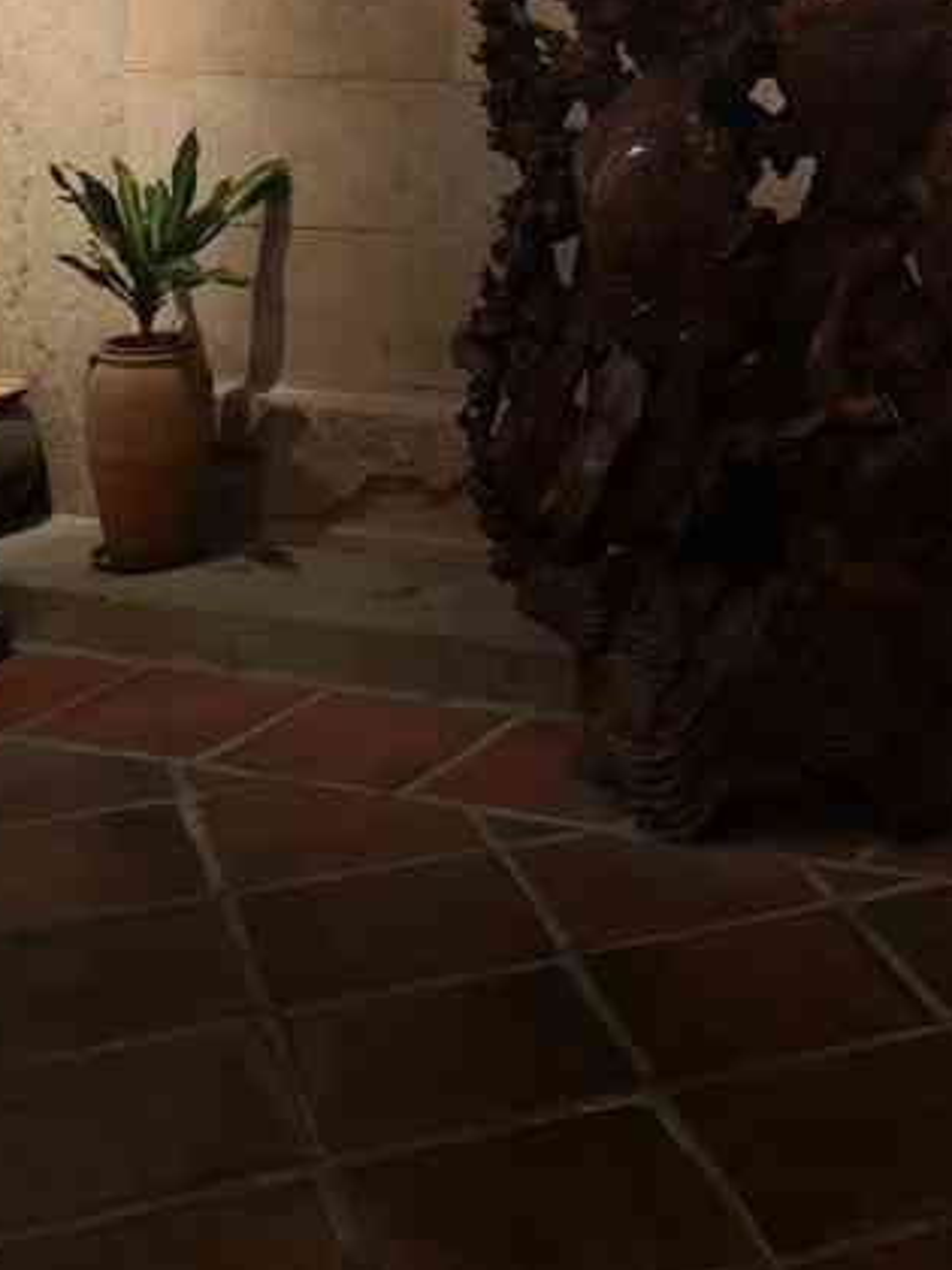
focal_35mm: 60
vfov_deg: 29.9
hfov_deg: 23.1
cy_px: -11
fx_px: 2200
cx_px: 1012
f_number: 1.6
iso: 400
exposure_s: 1/100
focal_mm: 3.95
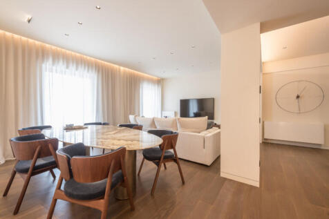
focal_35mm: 15
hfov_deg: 100.4
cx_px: 164
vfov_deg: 77.3
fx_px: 137
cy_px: 110
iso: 100
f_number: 8
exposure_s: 1/5
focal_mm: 15
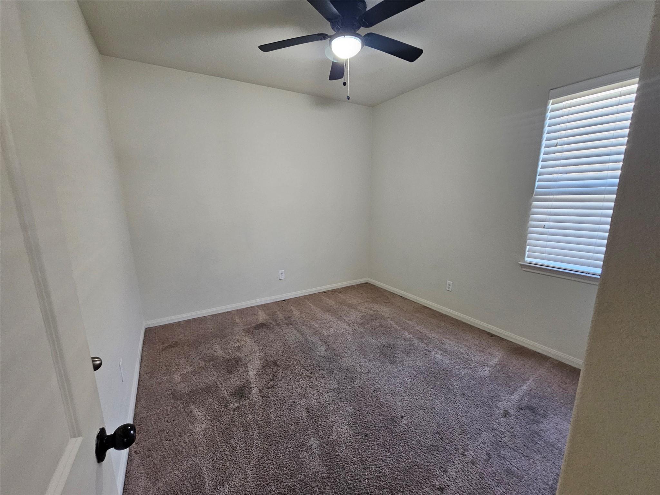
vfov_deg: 89.9
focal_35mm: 13
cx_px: 330
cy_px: 248
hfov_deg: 106.2
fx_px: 248
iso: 320
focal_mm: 2.2
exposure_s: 1/30
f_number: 2.2
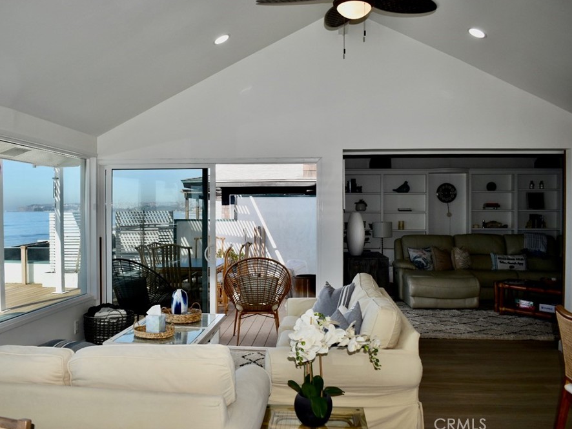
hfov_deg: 59.8
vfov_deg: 46.8
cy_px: 213
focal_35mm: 30
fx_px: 496
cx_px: 258
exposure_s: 1/200
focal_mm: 18
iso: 100
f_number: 5
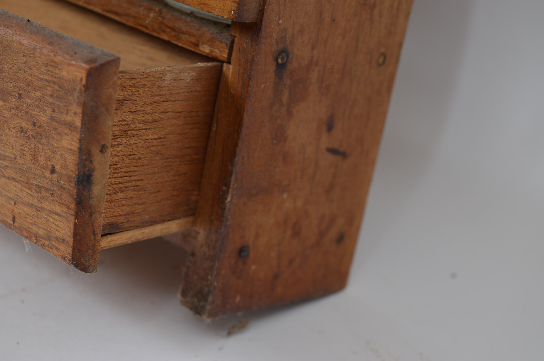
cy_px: 180
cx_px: 272
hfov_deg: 24.6
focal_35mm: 82
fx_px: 1246
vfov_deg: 16.5
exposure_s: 1/80
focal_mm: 55
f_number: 8
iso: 100
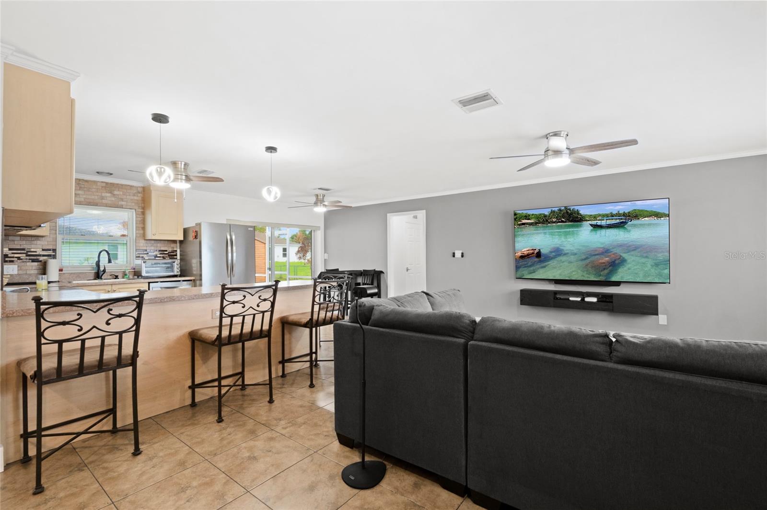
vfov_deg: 73.7
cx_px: 384
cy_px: 255
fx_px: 341
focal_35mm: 16
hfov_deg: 96.8
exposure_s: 1/8
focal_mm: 16
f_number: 9
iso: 640
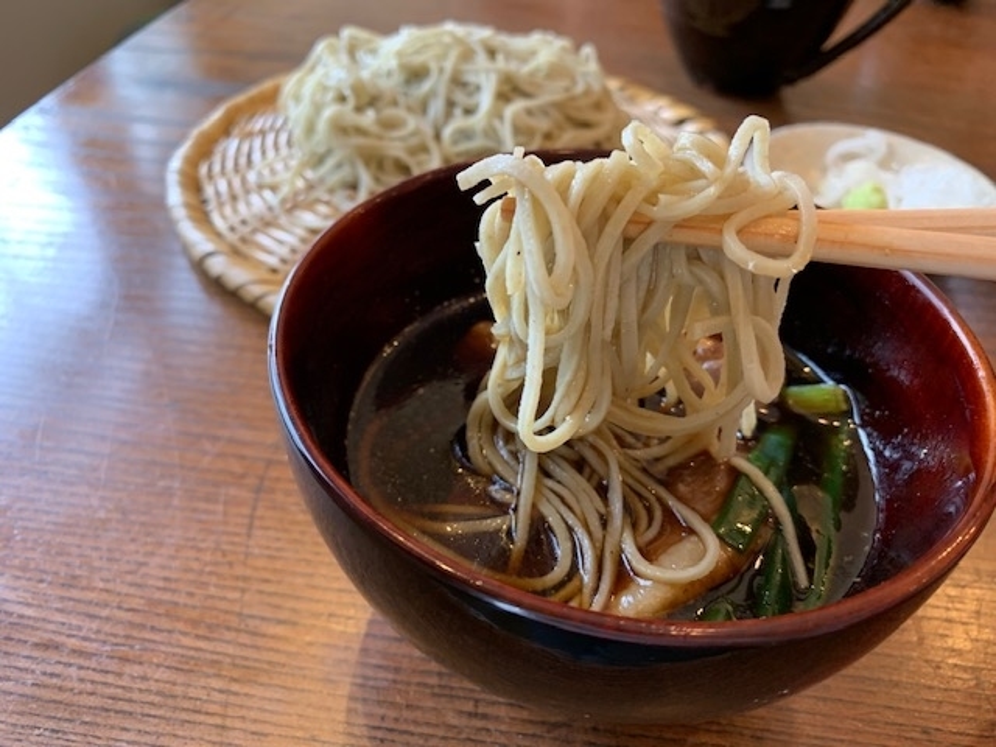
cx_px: 498
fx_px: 748
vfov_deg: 53.1
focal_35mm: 26
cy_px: 374
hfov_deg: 67.3
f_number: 1.8
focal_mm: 4.25
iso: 200
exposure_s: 1/60
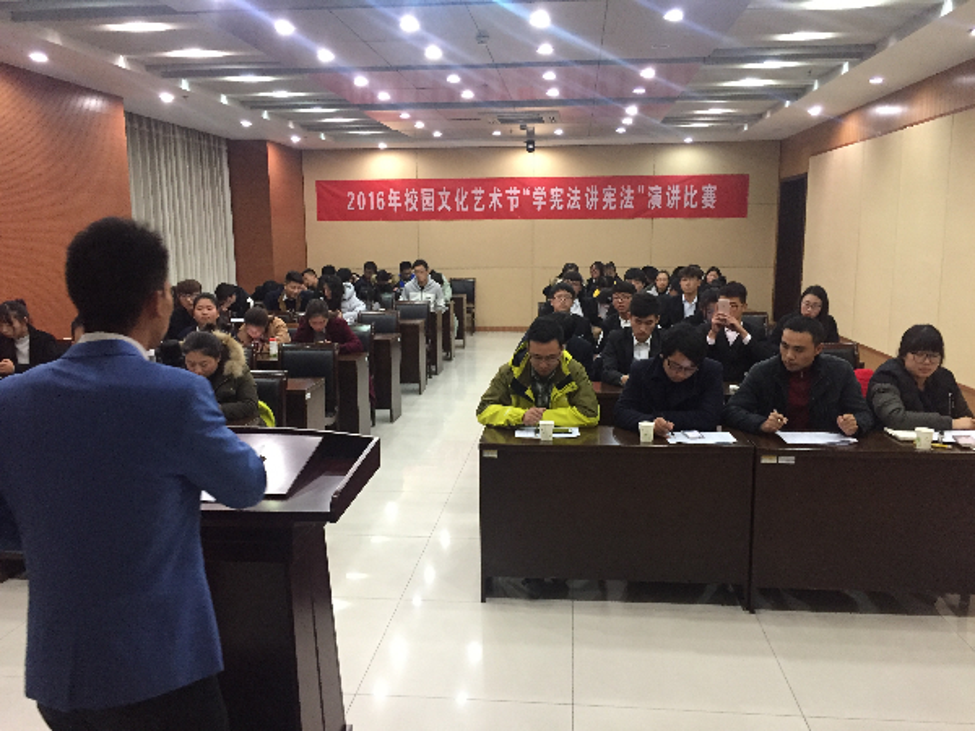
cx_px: 488
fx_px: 817
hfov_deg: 61.7
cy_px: 366
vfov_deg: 48.2
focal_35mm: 29
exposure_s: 1/20
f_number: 2.2
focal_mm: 4.15
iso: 250
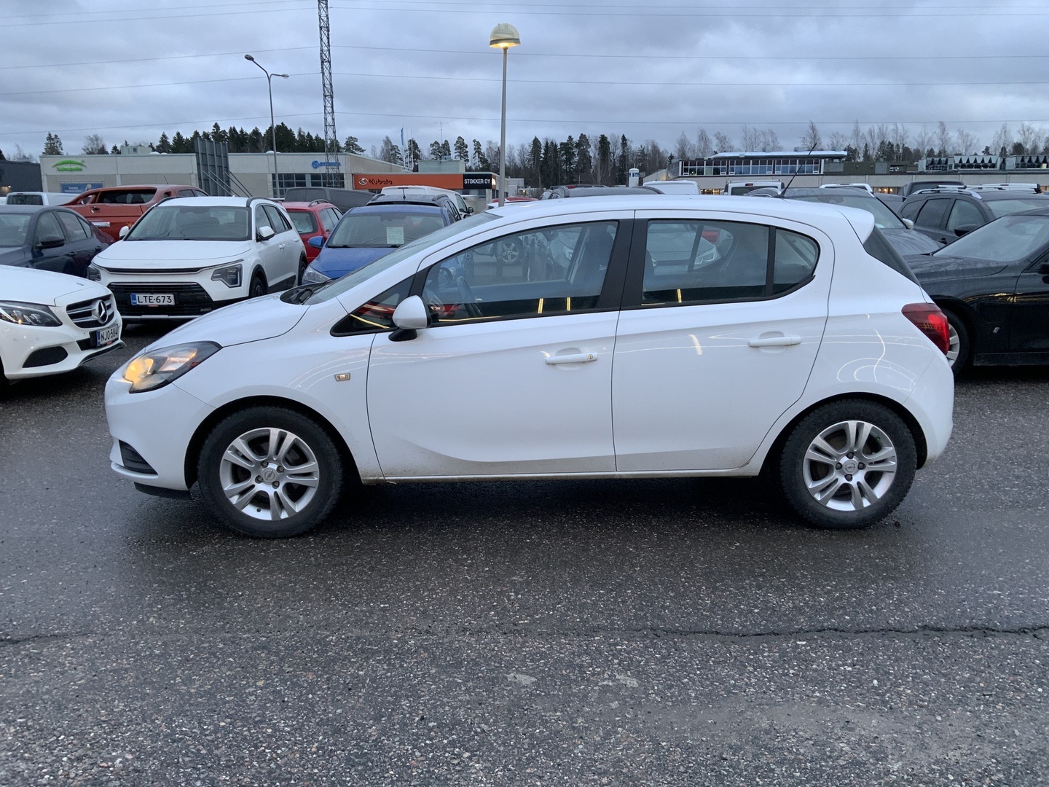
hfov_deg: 61.7
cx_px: 524
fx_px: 879
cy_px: 394
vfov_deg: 48.2
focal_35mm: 29
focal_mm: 3
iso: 64
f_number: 1.8
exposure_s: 1/50
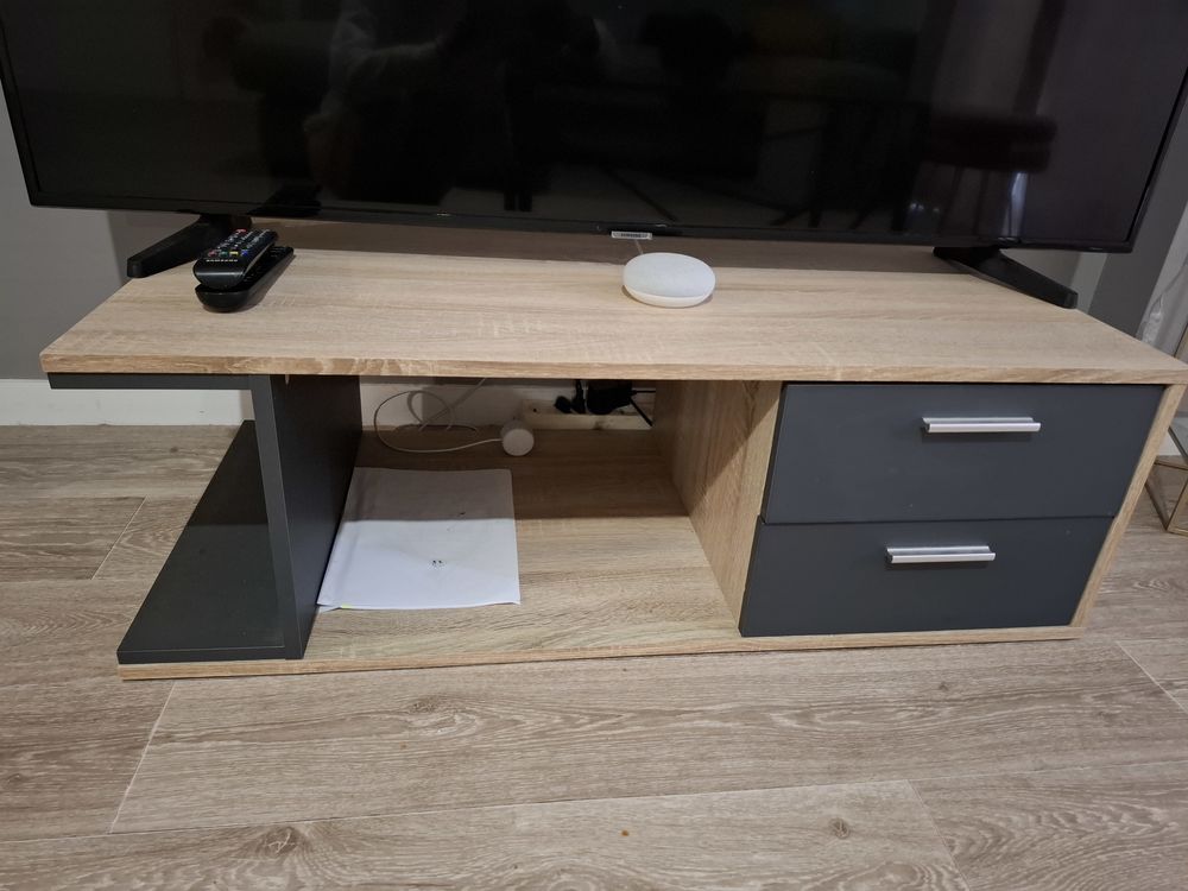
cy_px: 446
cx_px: 594
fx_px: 789
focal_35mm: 23
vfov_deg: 58.9
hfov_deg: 73.9
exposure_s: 1/20
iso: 800
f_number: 1.8
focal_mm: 5.54
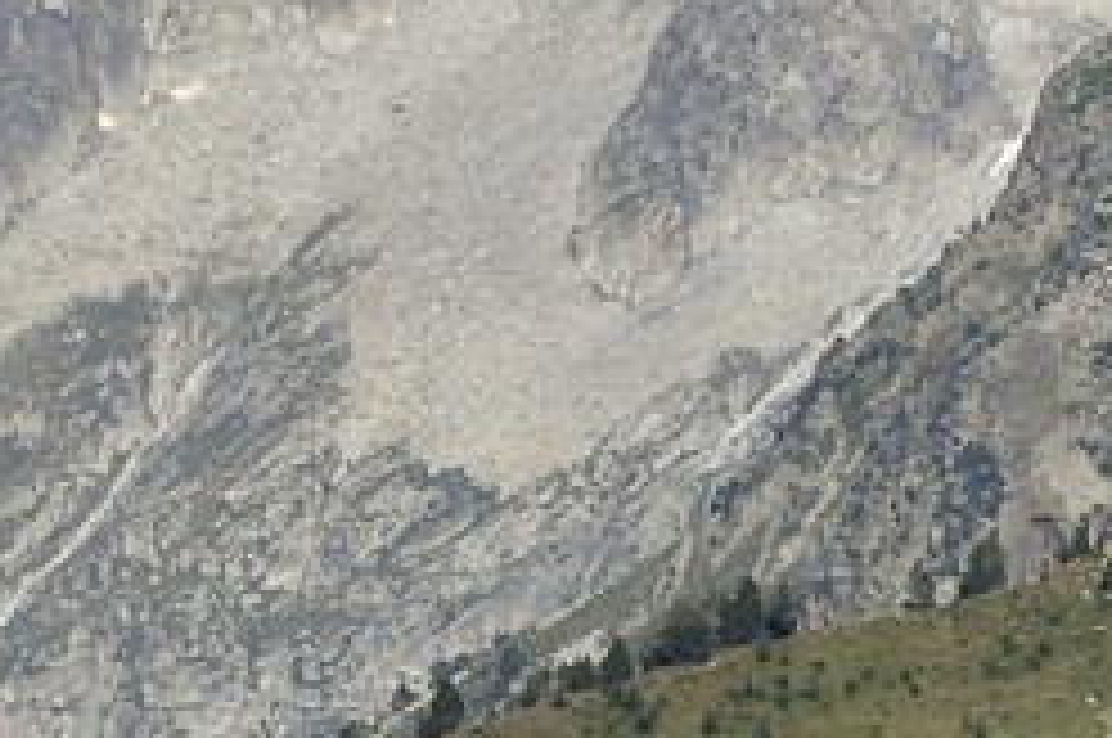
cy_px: -214
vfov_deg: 1.6
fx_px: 26005
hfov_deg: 2.4
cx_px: 3417
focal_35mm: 843
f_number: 8
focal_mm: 130
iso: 200
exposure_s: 1/640
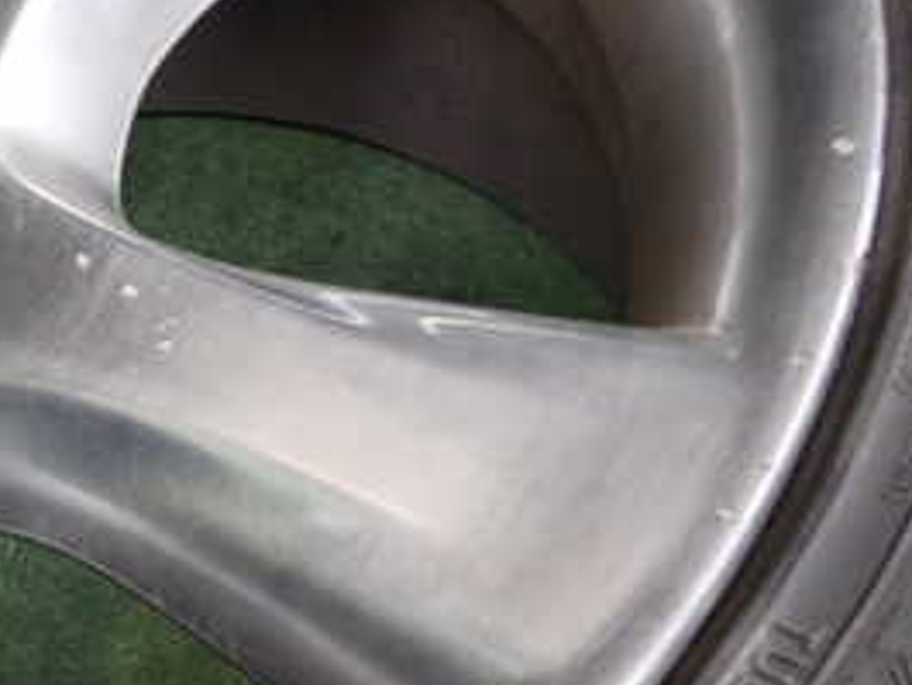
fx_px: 1792
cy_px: 675
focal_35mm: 68
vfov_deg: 21.0
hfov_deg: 26.3
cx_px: -96
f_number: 2.3
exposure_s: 1/60
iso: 200
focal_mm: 5.4
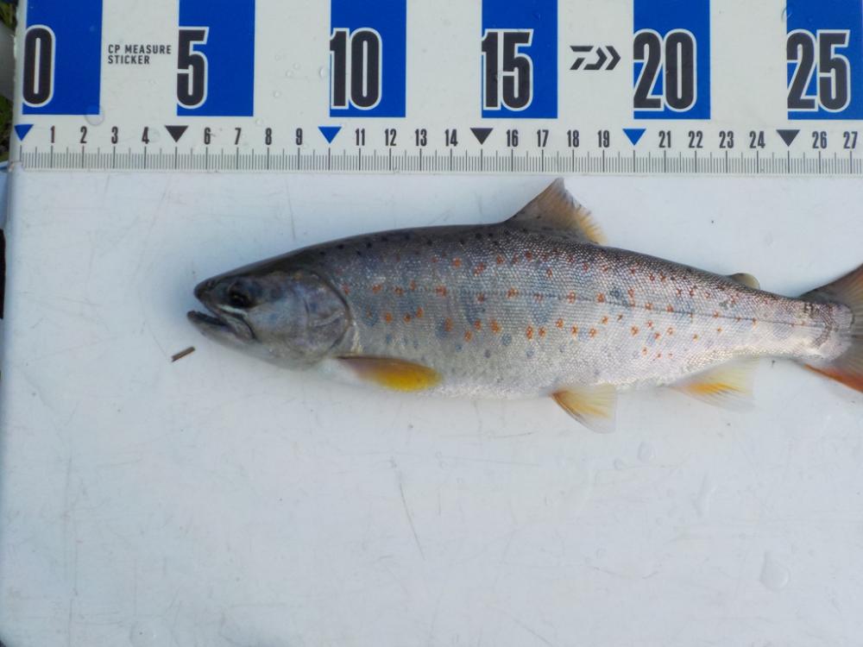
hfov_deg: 60.0
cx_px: 432
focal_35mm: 30
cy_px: 324
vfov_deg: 46.8
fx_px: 748
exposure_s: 1/500
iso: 125
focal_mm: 4.1
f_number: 3.3
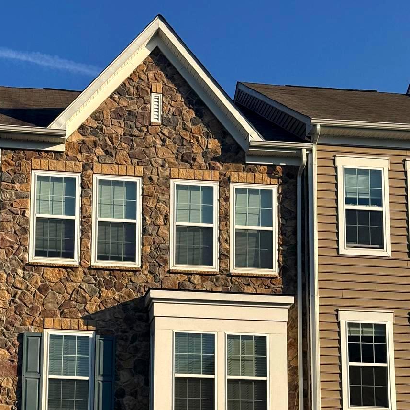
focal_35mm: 76
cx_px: 142
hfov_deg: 22.7
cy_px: 360
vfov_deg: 22.3
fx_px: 1018
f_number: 1.78
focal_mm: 6.76
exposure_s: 1/5848
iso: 64
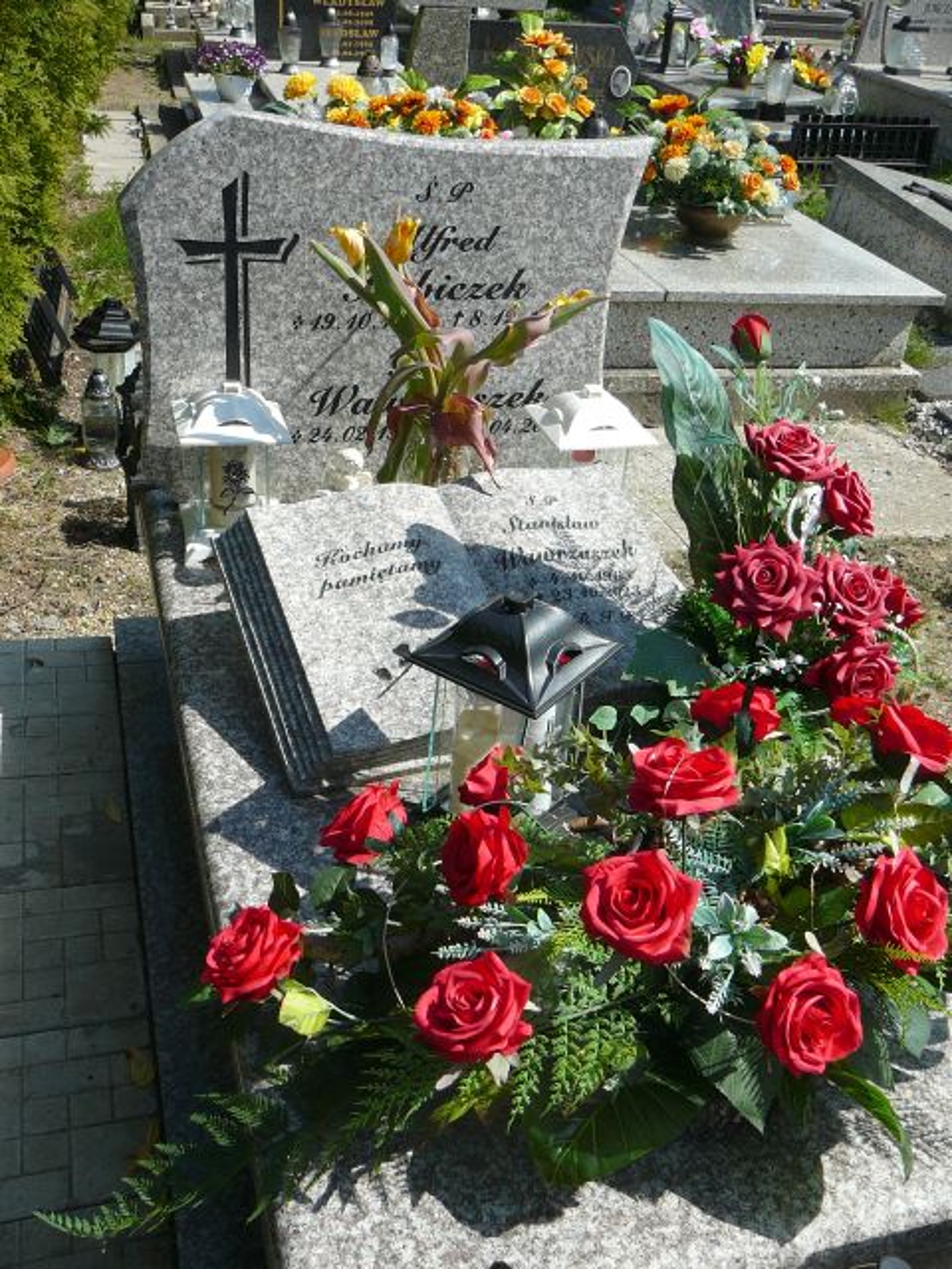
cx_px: 476
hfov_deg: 40.7
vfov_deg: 52.6
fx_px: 1283
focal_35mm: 35
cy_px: 634
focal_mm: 5.2
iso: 80
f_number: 5
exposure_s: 1/400
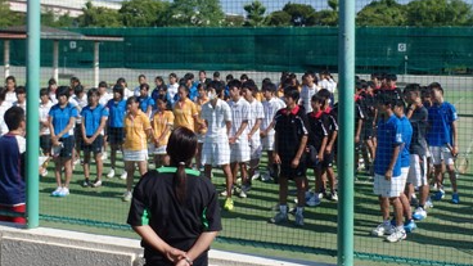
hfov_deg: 39.1
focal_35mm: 53
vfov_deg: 22.2
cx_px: 254
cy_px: 40
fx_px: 665
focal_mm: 5
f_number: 11
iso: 125
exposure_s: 1/160
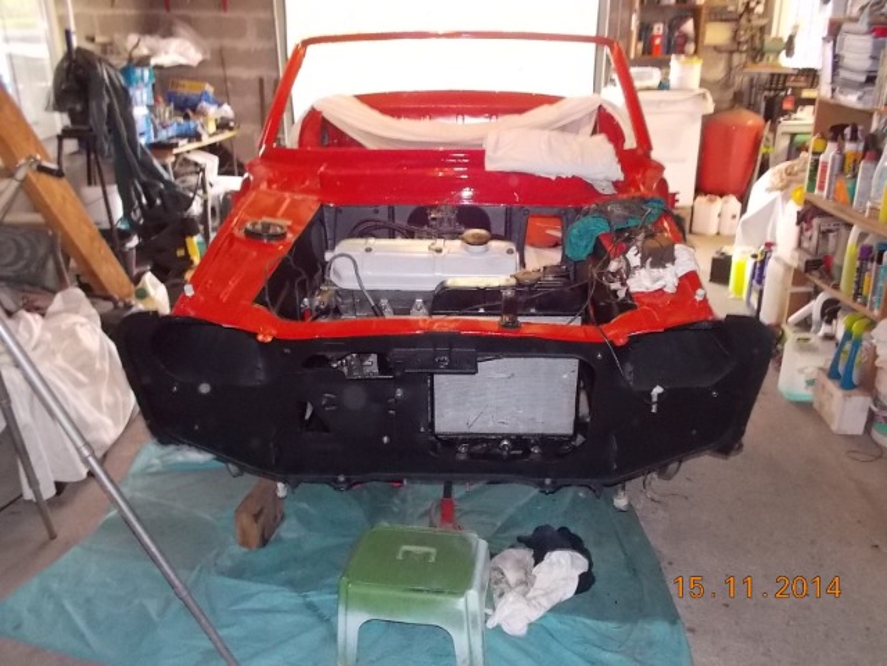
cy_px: 333
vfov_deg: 48.2
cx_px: 444
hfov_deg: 61.7
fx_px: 743
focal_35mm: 29
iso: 400
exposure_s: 1/10
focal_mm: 4.1
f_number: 3.3
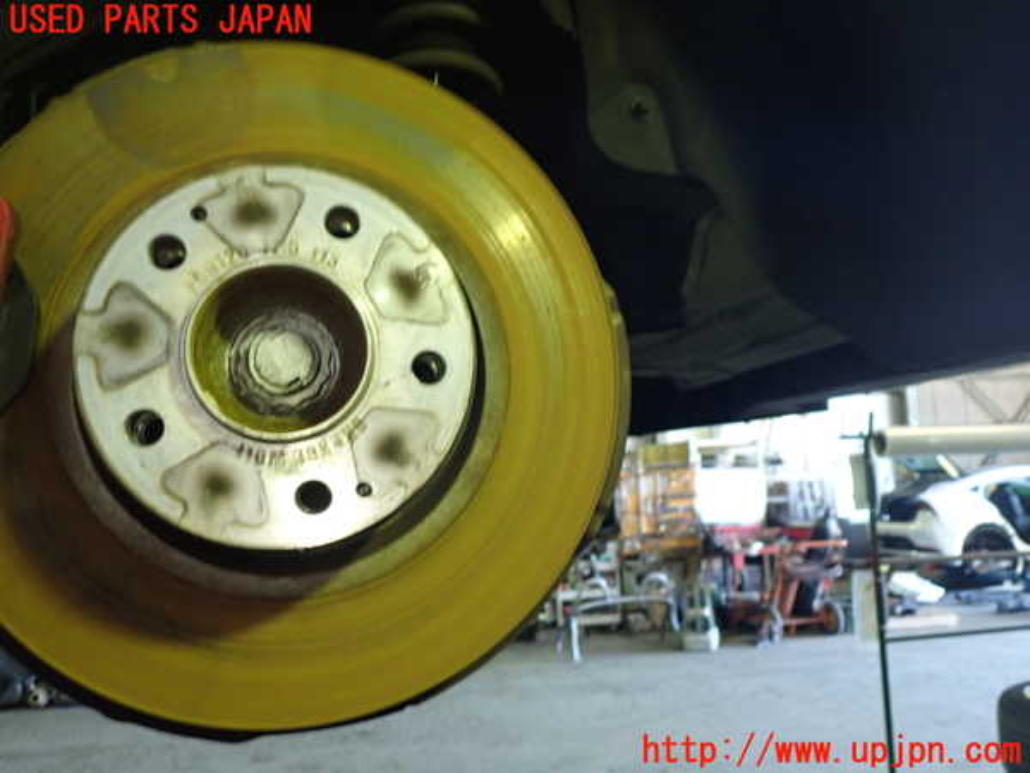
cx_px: 515
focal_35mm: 30
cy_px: 386
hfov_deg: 60.0
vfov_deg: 46.8
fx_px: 893
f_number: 2.3
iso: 250
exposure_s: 1/30
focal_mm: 5.4
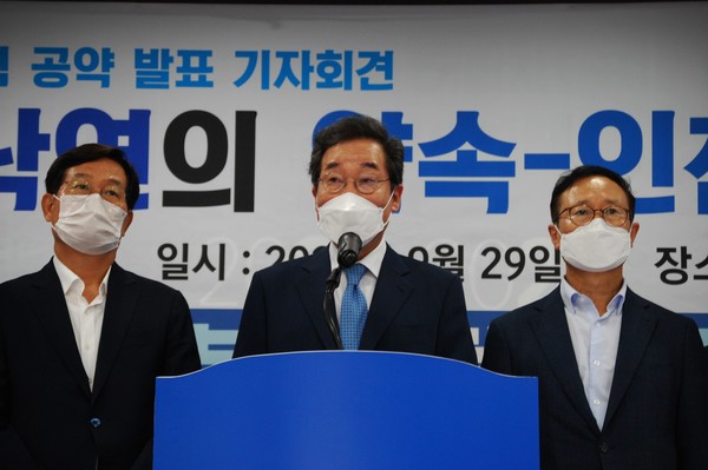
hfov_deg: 17.1
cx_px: 354
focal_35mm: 120
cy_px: 235
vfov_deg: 11.4
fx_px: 2358
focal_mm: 80
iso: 800
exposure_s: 1/40
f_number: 4.5
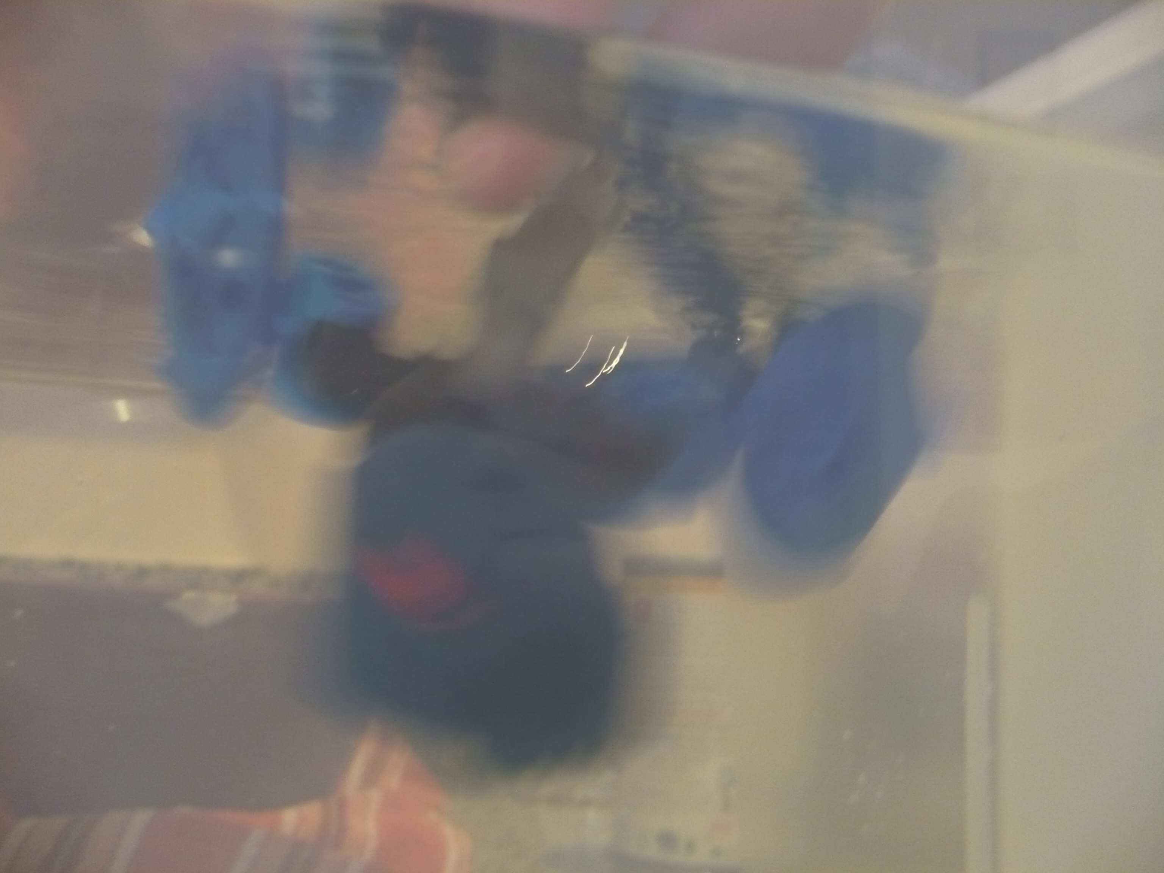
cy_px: 436
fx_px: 1177
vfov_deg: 40.7
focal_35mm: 35
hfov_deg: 52.6
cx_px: 582
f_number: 2.8
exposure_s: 1/8
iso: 250
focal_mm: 5.8
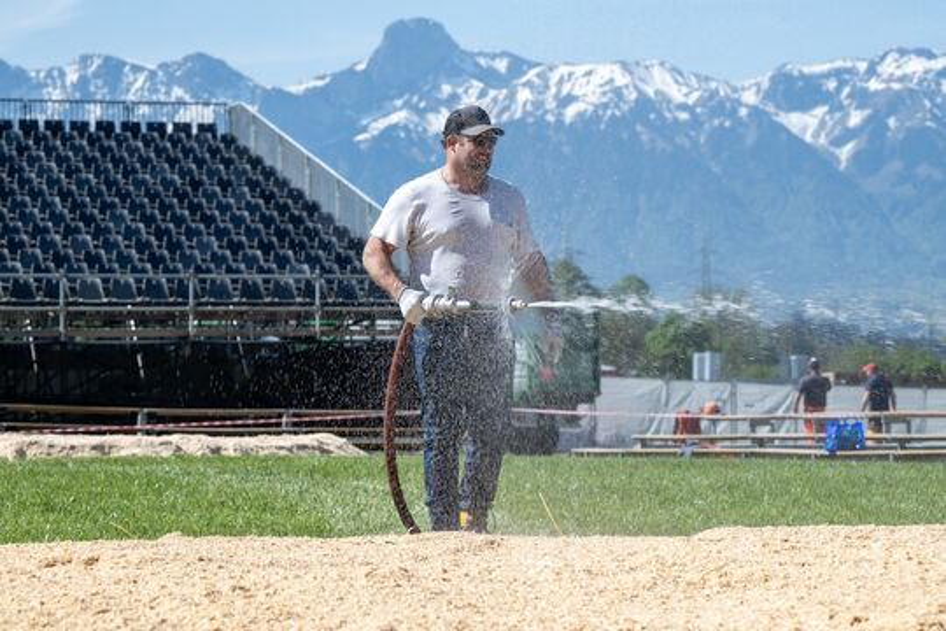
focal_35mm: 130
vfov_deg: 10.5
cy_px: 316
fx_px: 3416
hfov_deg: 15.8
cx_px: 473
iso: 200
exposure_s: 1/400
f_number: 8
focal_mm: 130
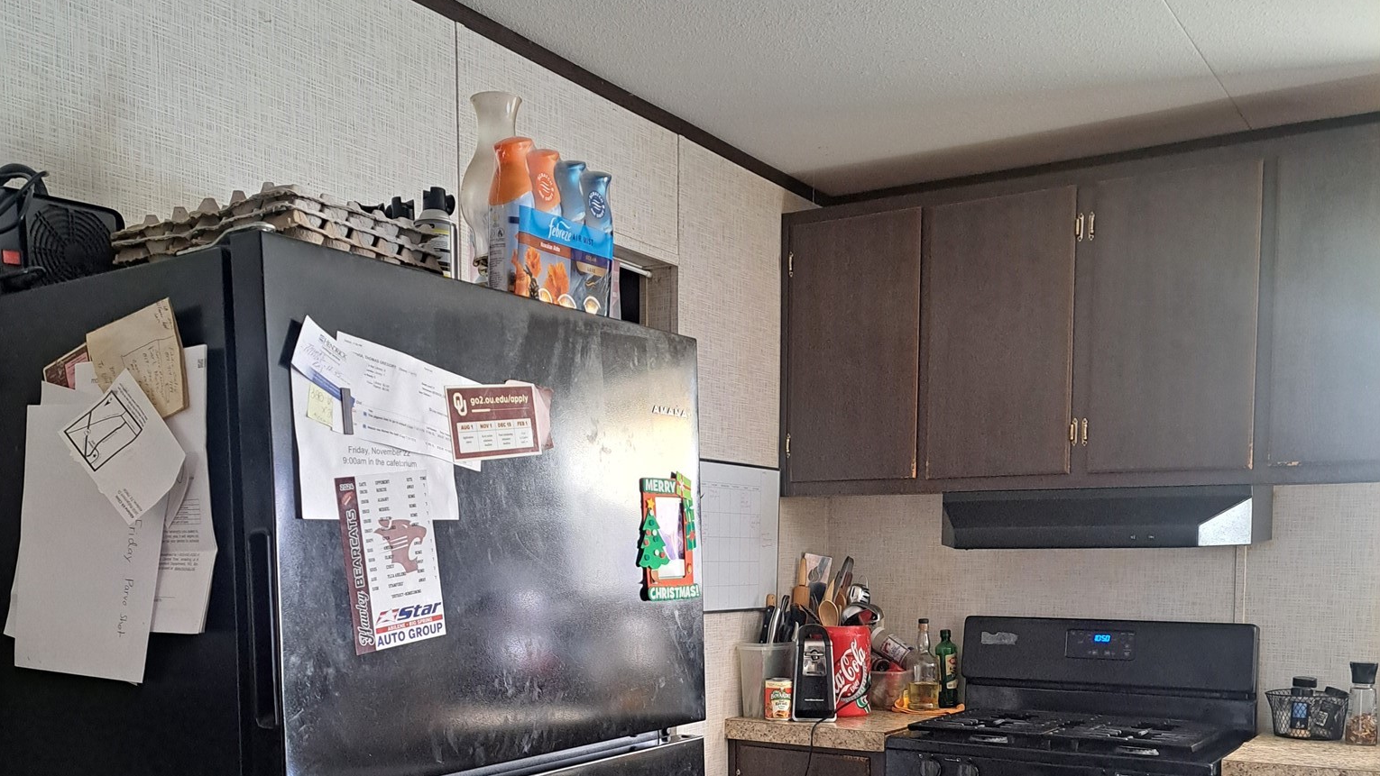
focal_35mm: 35
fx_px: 1281
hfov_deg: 56.6
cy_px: 638
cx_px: 690
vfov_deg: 32.6
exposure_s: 1/60
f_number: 1.8
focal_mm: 5.23
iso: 250
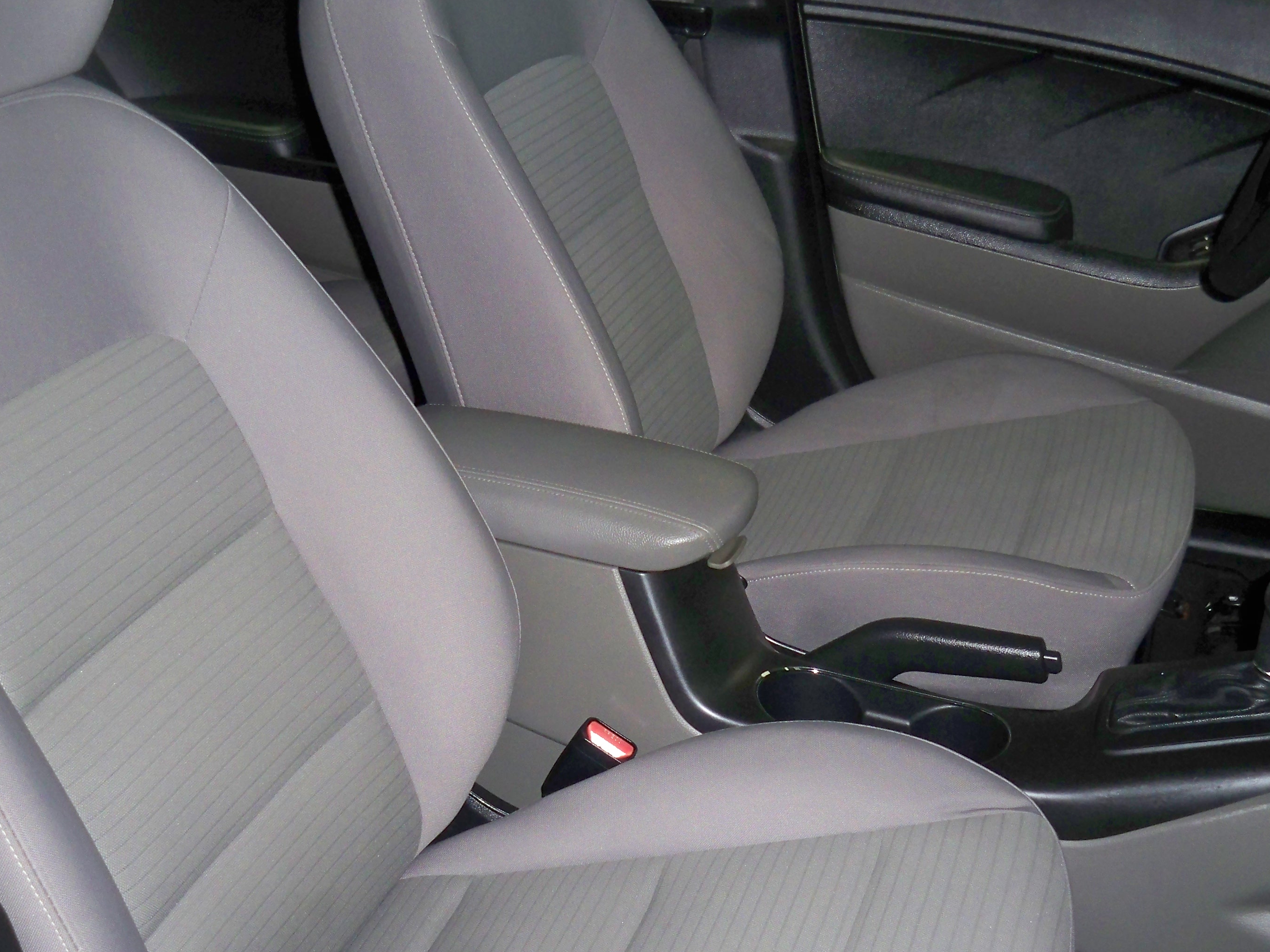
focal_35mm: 47
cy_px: 549
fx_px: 1724
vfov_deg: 30.8
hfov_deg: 40.4
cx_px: 585
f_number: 3.1
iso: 200
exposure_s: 1/60
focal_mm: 6.3
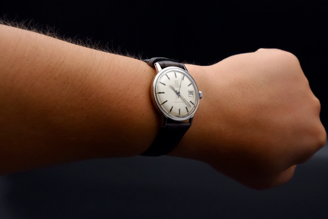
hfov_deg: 30.5
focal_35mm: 66
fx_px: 601
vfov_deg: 20.6
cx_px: 182
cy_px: 113
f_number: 8
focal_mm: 39
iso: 6400
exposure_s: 1/4000
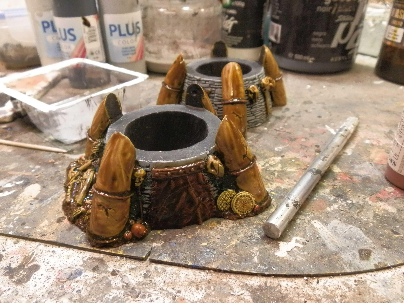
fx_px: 327
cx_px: 202
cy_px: 152
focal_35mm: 28
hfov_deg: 63.4
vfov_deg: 49.7
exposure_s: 1/30
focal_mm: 5
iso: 400
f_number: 3.1
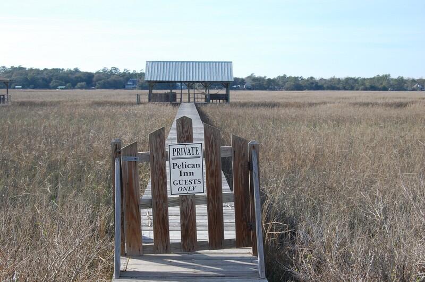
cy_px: 141
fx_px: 672
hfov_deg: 35.1
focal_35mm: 57
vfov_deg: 23.7
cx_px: 212
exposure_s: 1/250
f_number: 8
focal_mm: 38
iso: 200
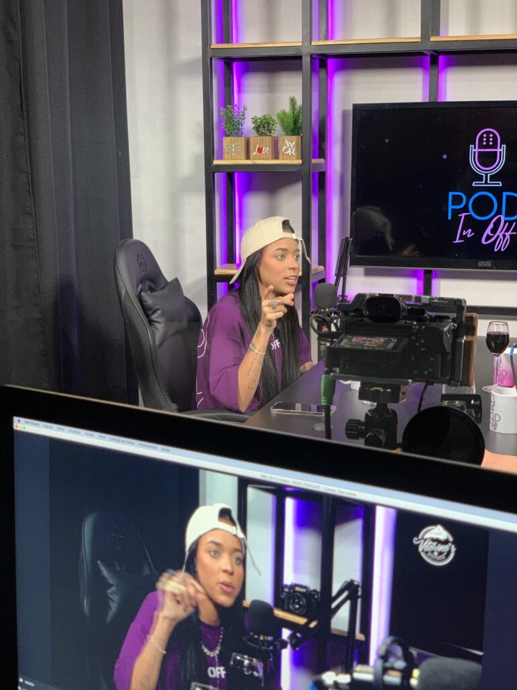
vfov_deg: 36.8
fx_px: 1036
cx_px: 258
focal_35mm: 52
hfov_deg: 28.0
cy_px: 345
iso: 200
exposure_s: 1/51
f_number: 2.4
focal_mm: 6
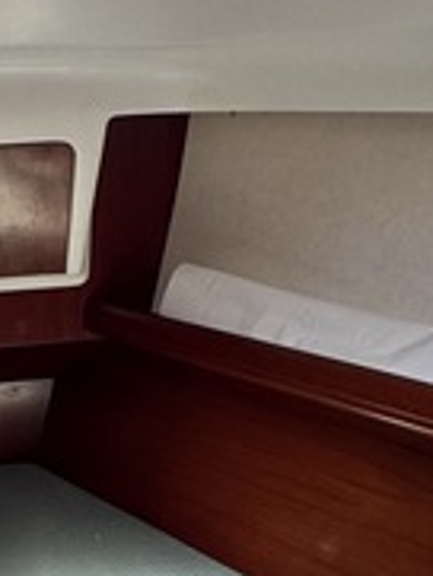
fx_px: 966
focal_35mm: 58
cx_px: -10
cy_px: 551
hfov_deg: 24.0
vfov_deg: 31.2
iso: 100
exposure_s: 1/99
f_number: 2.2
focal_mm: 2.22
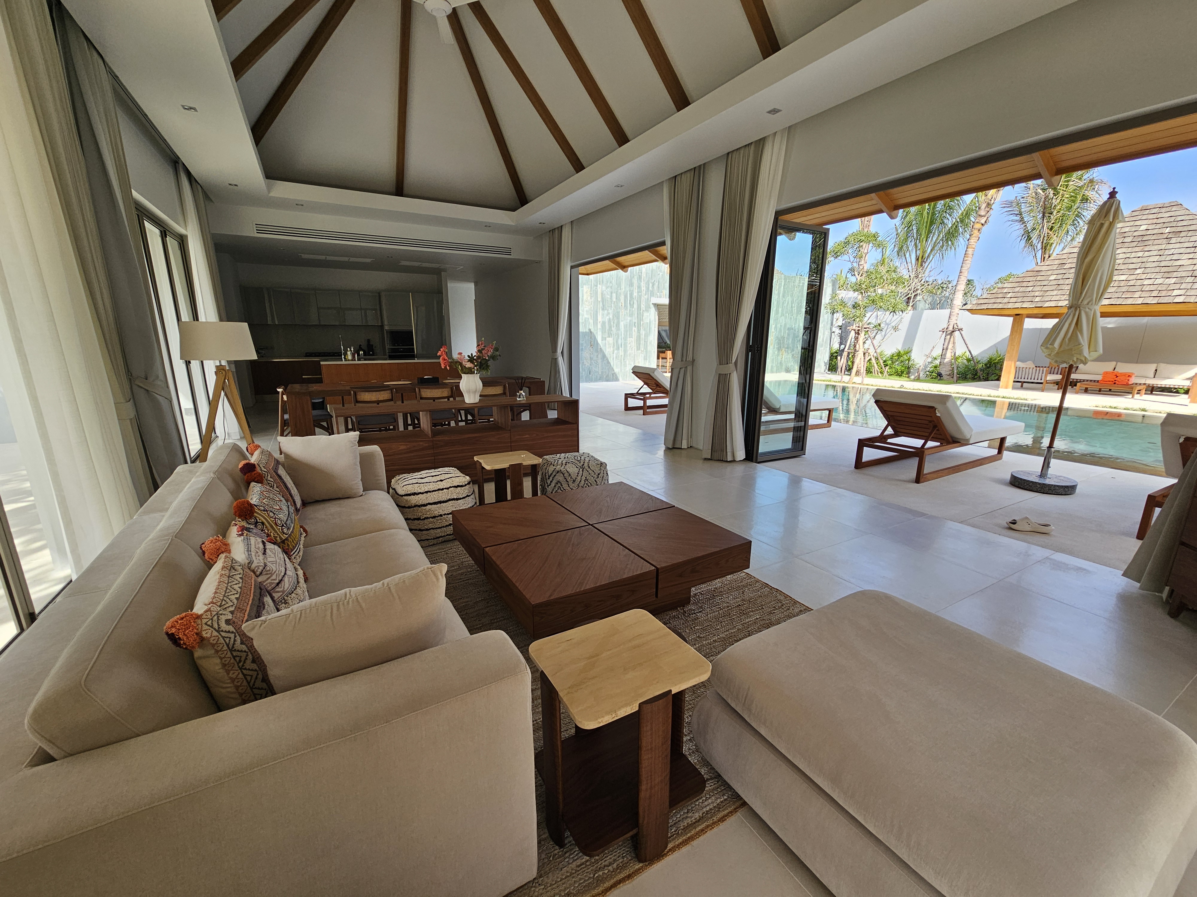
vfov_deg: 89.9
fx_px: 450
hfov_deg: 106.2
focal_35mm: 13
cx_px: 598
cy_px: 448
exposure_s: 1/410
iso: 50
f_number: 2.2
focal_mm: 2.2
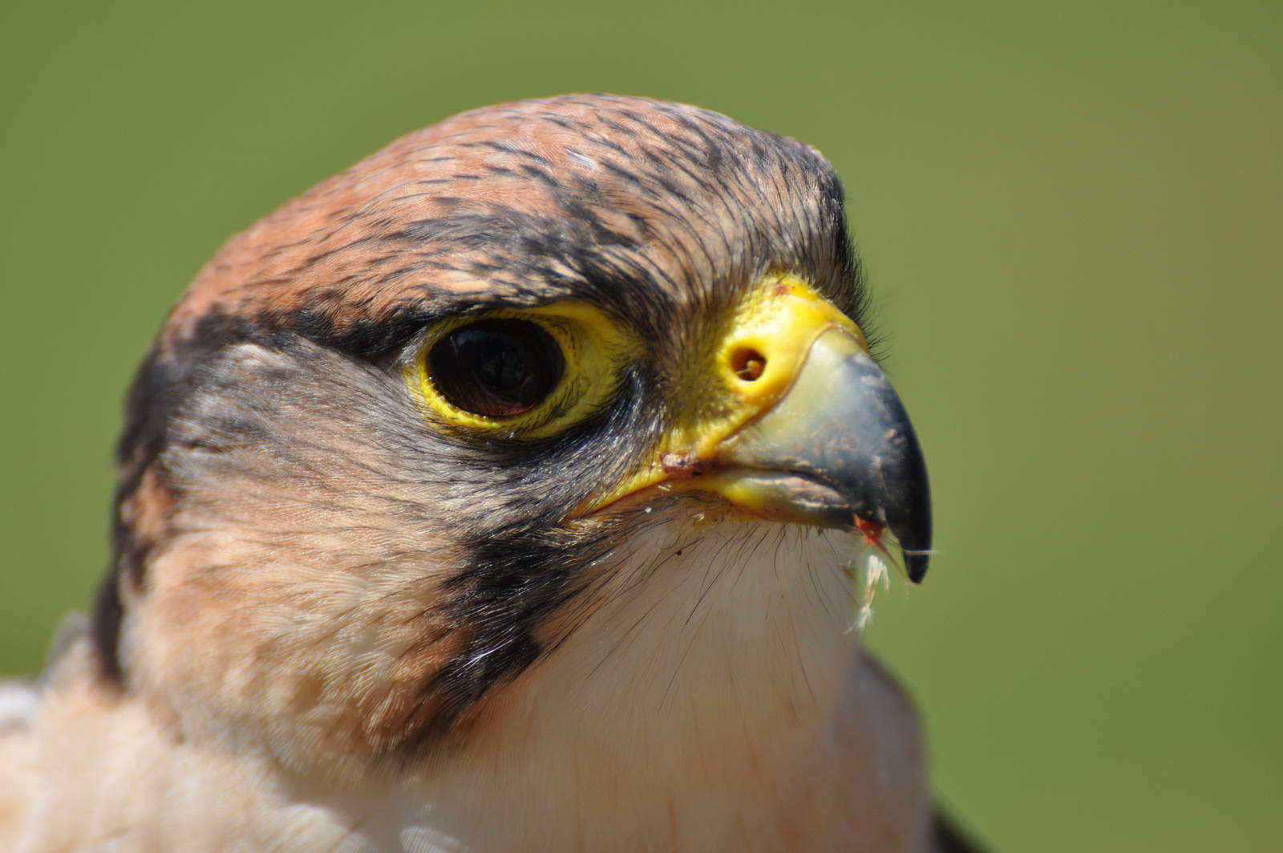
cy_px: 426
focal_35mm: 390
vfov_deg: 3.5
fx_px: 13883
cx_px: 642
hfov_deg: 5.3
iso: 200
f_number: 6.3
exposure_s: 1/640
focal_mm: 260
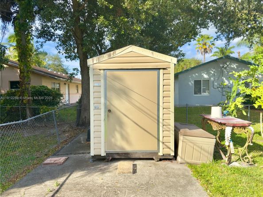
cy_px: 98
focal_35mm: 24
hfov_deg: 71.6
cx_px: 132
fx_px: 182
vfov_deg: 56.8
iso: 64
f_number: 1.78
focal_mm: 6.76
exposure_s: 1/4292
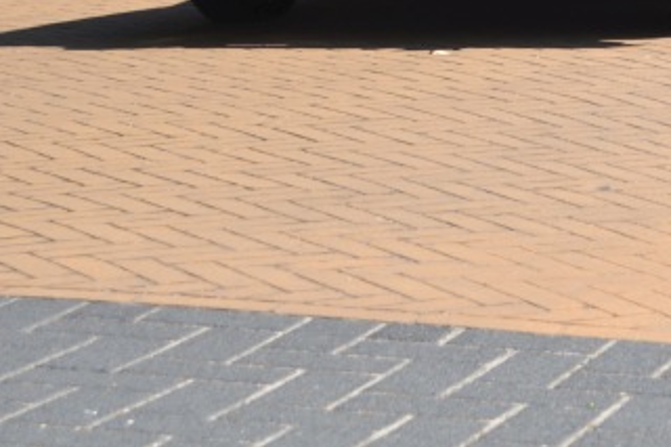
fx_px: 3148
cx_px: 780
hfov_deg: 11.9
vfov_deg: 7.9
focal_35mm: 169
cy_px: -249
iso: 100
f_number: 6.3
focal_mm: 36
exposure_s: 1/200
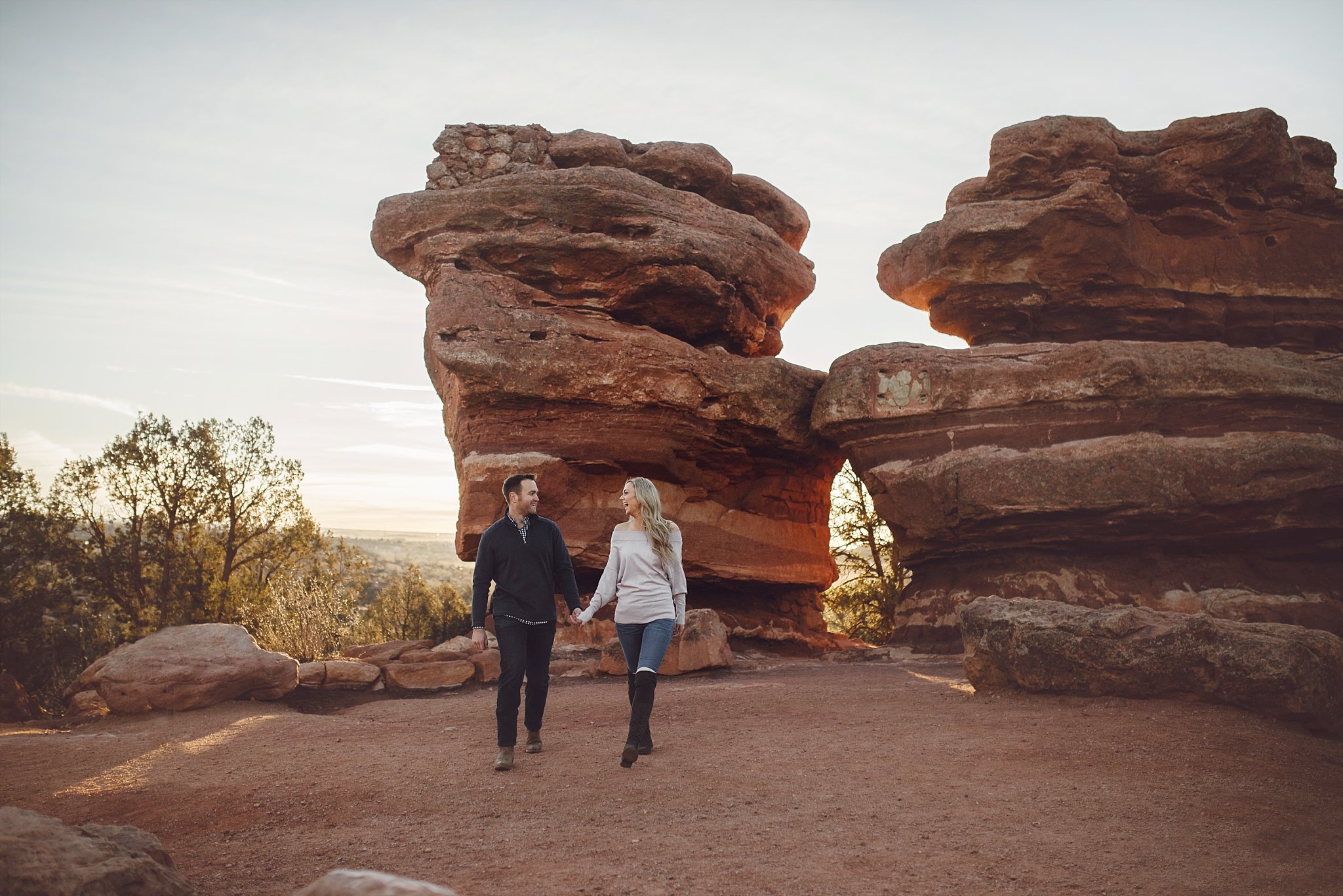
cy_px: 448
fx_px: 1306
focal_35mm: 35
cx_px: 672
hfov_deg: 54.4
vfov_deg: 37.9
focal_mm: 35
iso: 400
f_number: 2
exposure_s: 1/4000
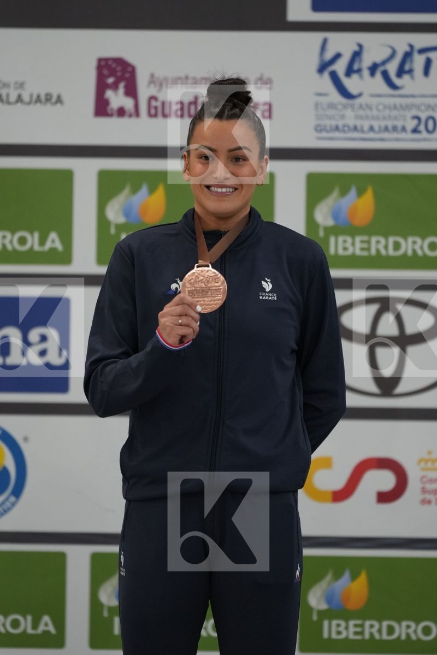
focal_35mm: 300
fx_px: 5462
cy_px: 328
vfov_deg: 6.9
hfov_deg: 4.6
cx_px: 218
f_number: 2.8
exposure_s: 1/500
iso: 1600
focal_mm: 200
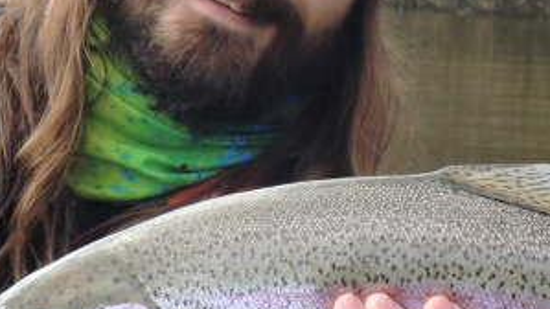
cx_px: 287
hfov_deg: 9.3
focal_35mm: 231
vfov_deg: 5.3
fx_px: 3368
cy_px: 184
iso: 100
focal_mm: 11.1
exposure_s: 1/160
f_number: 4.2
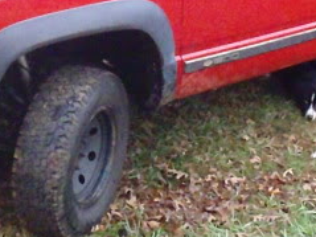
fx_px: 976
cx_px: 164
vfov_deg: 13.7
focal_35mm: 107
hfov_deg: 18.4
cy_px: 9
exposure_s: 1/100
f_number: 4.7
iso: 2500
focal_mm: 7.3
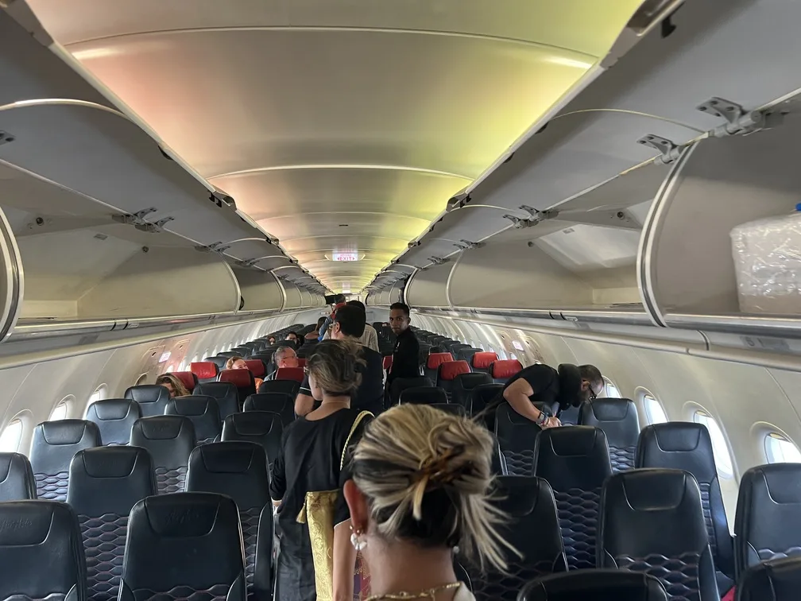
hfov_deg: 67.3
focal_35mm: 26
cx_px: 400
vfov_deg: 53.1
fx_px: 602
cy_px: 300
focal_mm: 5.7
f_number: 1.5
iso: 125
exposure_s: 1/58
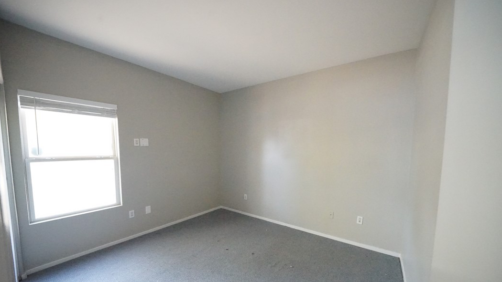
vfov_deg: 77.9
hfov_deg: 110.8
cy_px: 163
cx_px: 256
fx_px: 173
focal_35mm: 13
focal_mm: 12
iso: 20000
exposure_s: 1/250
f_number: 6.3
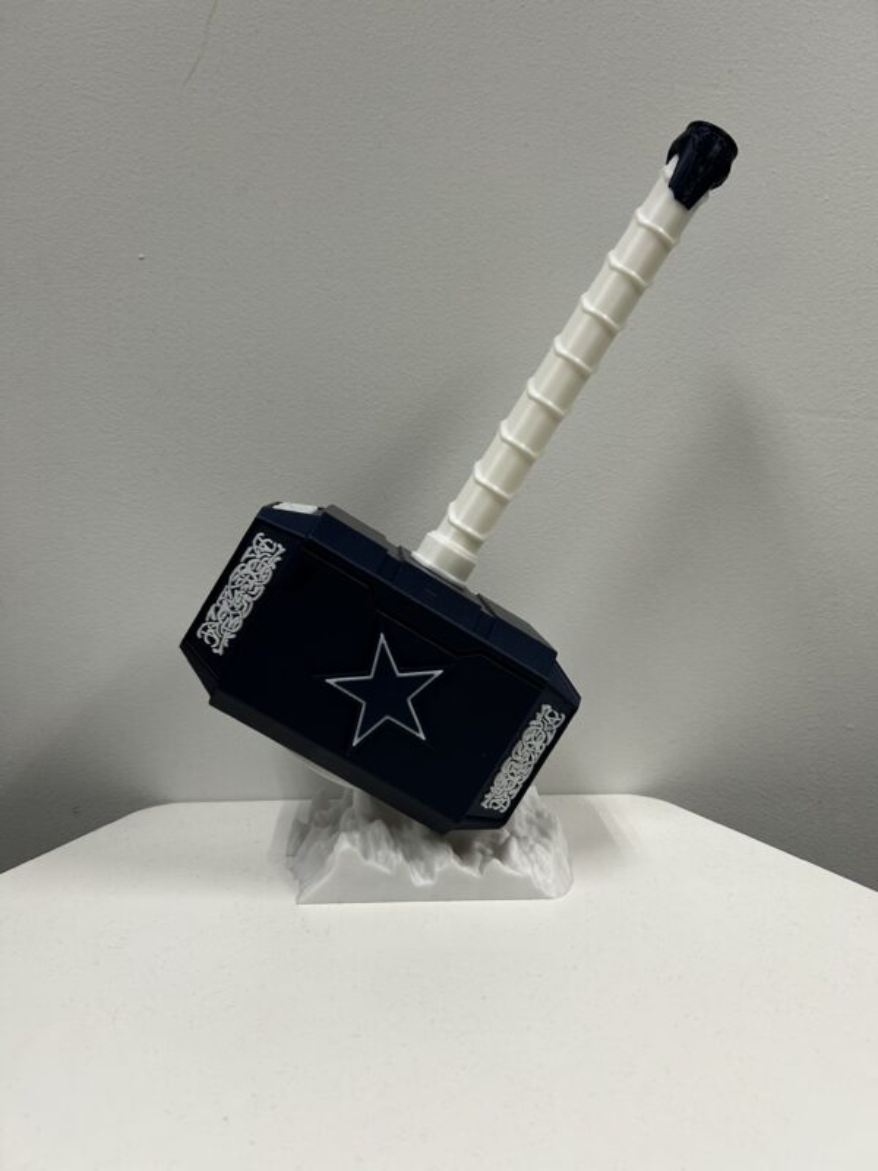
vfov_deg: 67.3
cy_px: 586
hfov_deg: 53.1
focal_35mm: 26
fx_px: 879
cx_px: 439
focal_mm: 5.7
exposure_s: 1/120
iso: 100
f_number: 1.5
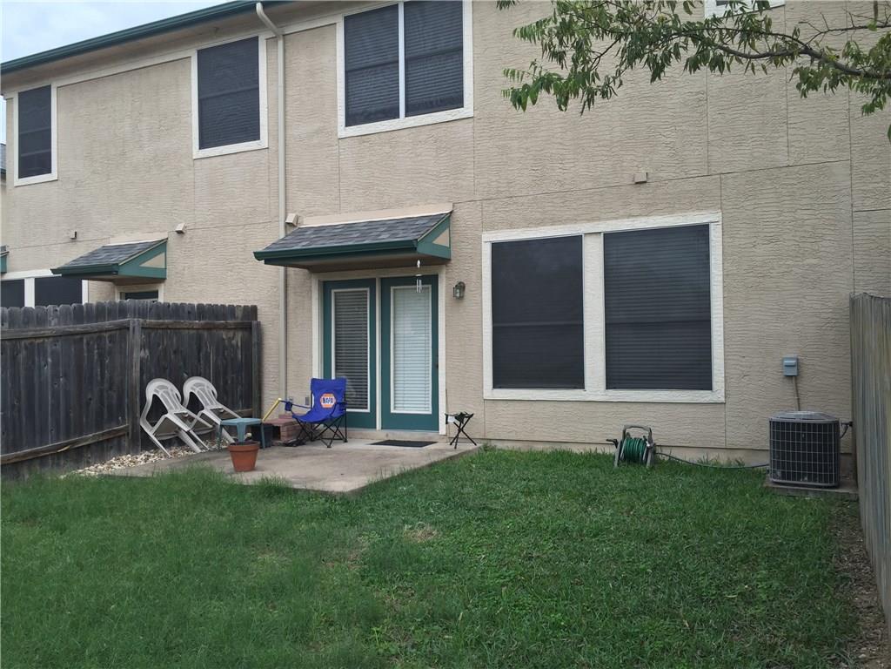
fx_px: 746
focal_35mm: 29
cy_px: 334
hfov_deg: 61.7
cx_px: 446
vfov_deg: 48.2
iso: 32
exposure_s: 1/291
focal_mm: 4.15
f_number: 2.2
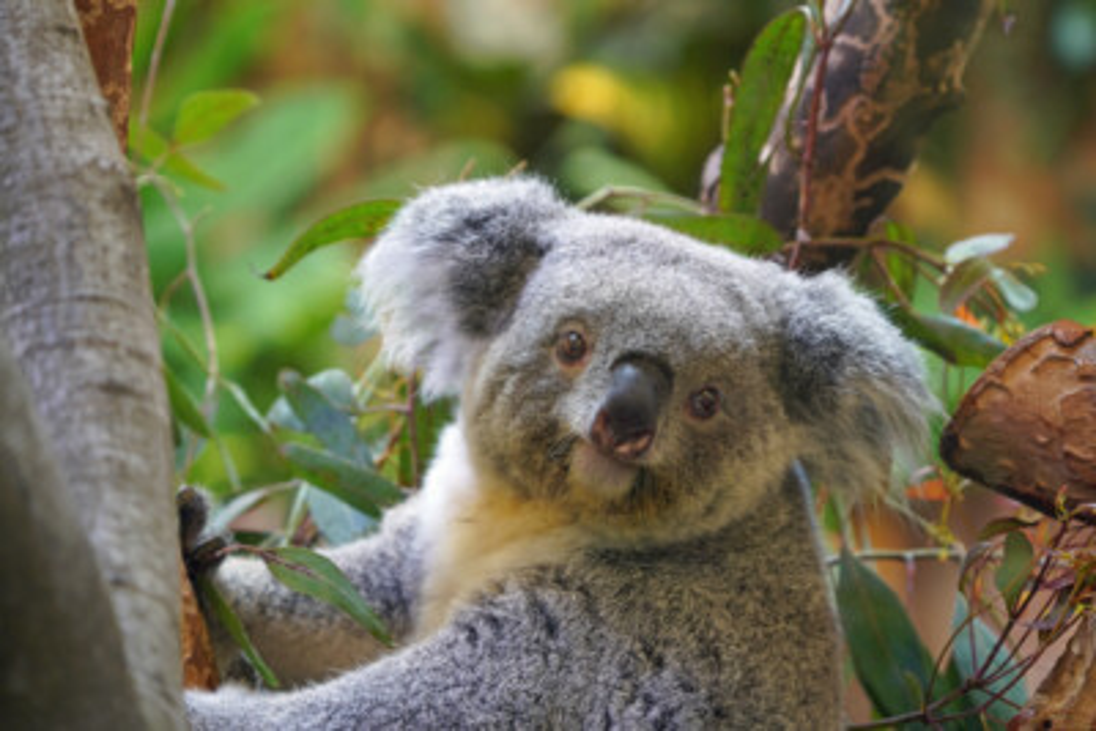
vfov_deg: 5.5
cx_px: 548
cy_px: 366
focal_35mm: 248
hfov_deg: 8.3
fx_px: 7553
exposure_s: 1/40
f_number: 6.3
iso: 800
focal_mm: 248
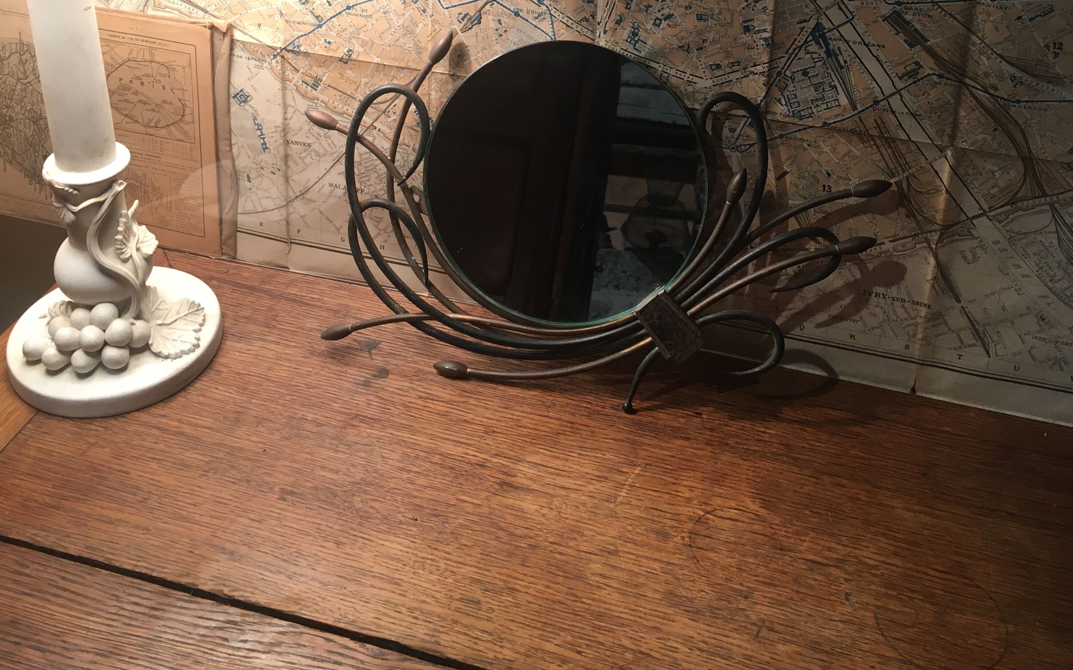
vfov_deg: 29.0
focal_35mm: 42
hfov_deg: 47.2
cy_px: 31
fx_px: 1228
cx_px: 533
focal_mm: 4.15
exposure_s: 1/33
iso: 100
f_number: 2.2
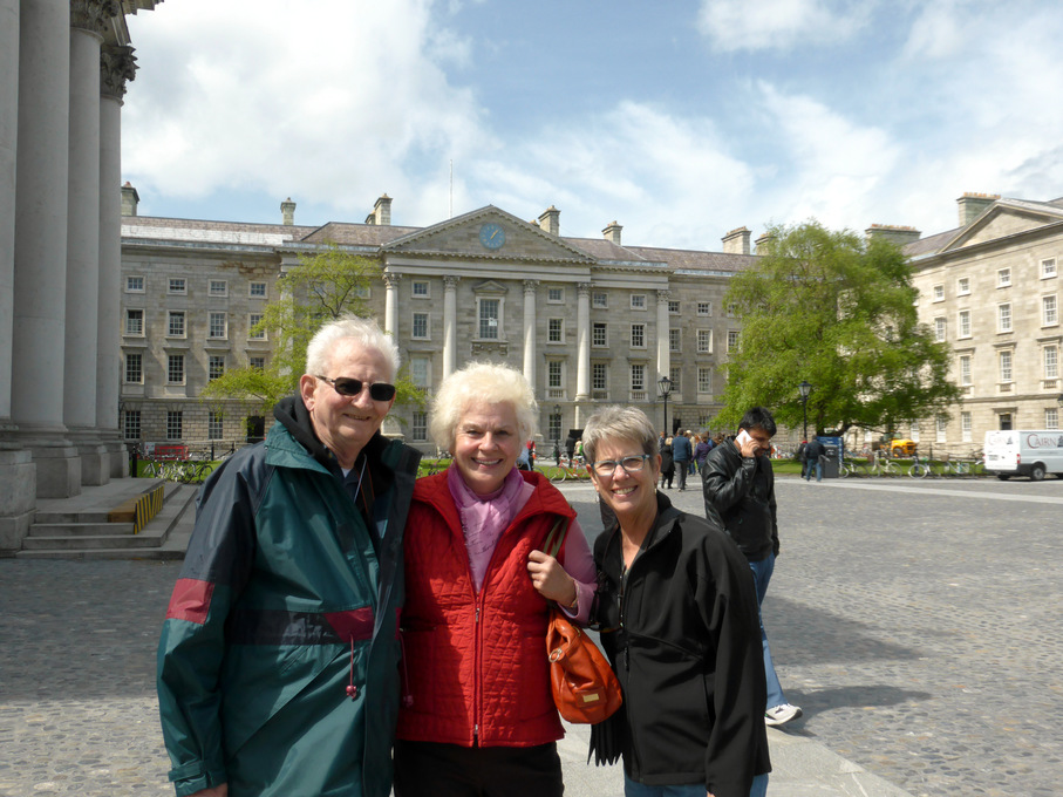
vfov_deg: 45.4
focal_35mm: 31
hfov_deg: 58.4
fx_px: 952
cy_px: 398
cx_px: 532
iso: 100
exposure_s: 1/1000
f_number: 3.6
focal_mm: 5.4
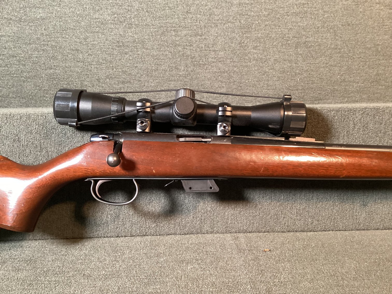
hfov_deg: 58.3
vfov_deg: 45.4
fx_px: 351
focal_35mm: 31
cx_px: 196
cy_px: 147
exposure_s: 1/33
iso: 400
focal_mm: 3.3
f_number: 2.4
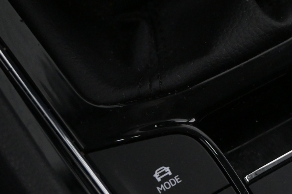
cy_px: 143
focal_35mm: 114
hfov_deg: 17.5
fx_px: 924
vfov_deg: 12.0
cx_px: 299
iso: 3200
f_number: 5
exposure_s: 1/50
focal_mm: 34
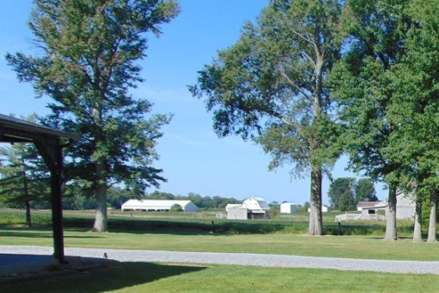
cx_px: 446
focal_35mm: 54
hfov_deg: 33.5
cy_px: 283
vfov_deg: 24.1
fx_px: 659
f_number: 7.7
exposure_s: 1/200
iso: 80
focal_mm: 4.5
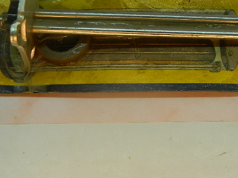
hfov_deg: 19.6
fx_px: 667
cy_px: 30
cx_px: 242
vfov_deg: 15.1
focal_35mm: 97
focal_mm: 7.3
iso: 80
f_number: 3.5
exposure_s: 1/100
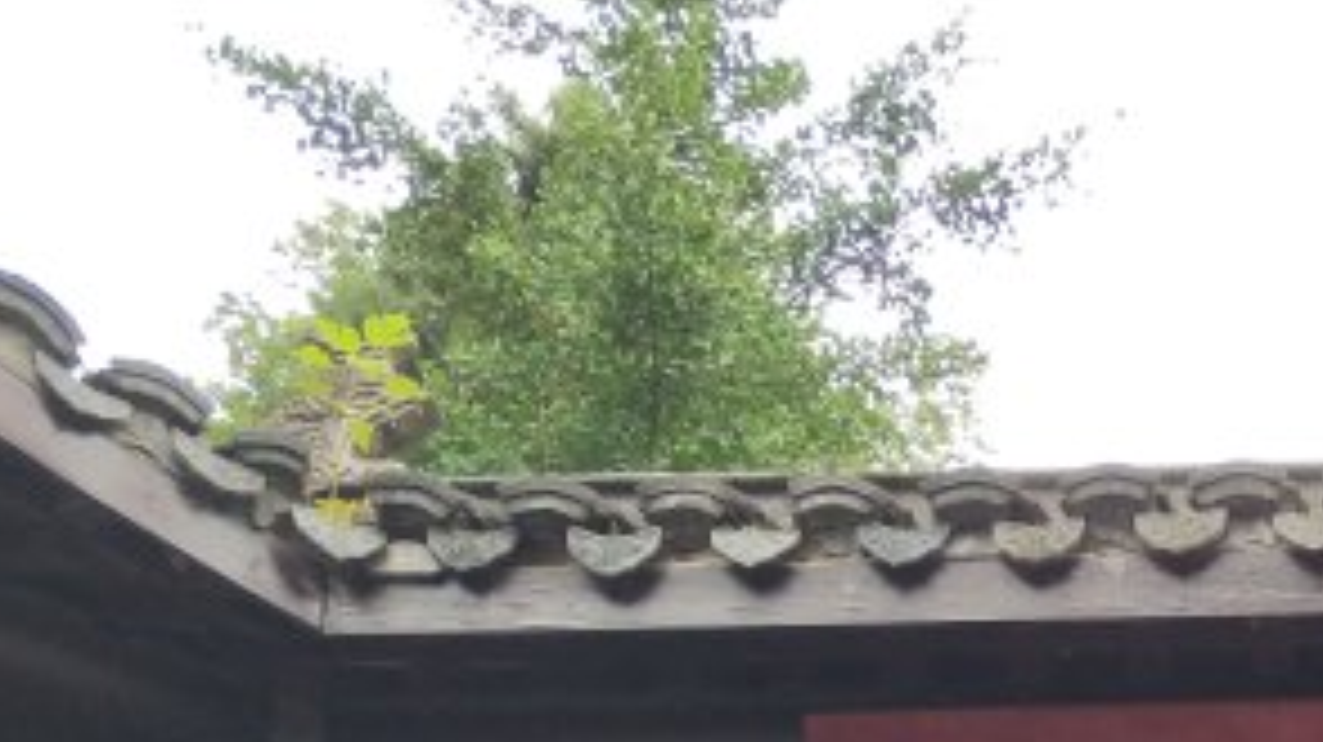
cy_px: 1363
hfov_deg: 25.3
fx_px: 2770
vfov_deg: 13.6
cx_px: 1370
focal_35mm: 79
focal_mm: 4.28
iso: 93
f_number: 1.7
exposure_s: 1/161
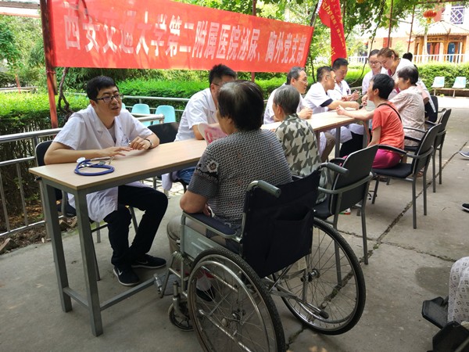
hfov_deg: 63.4
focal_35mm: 28
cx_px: 234
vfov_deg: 49.7
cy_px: 176
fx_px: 379
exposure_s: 1/100
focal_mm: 4.26
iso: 101
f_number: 2
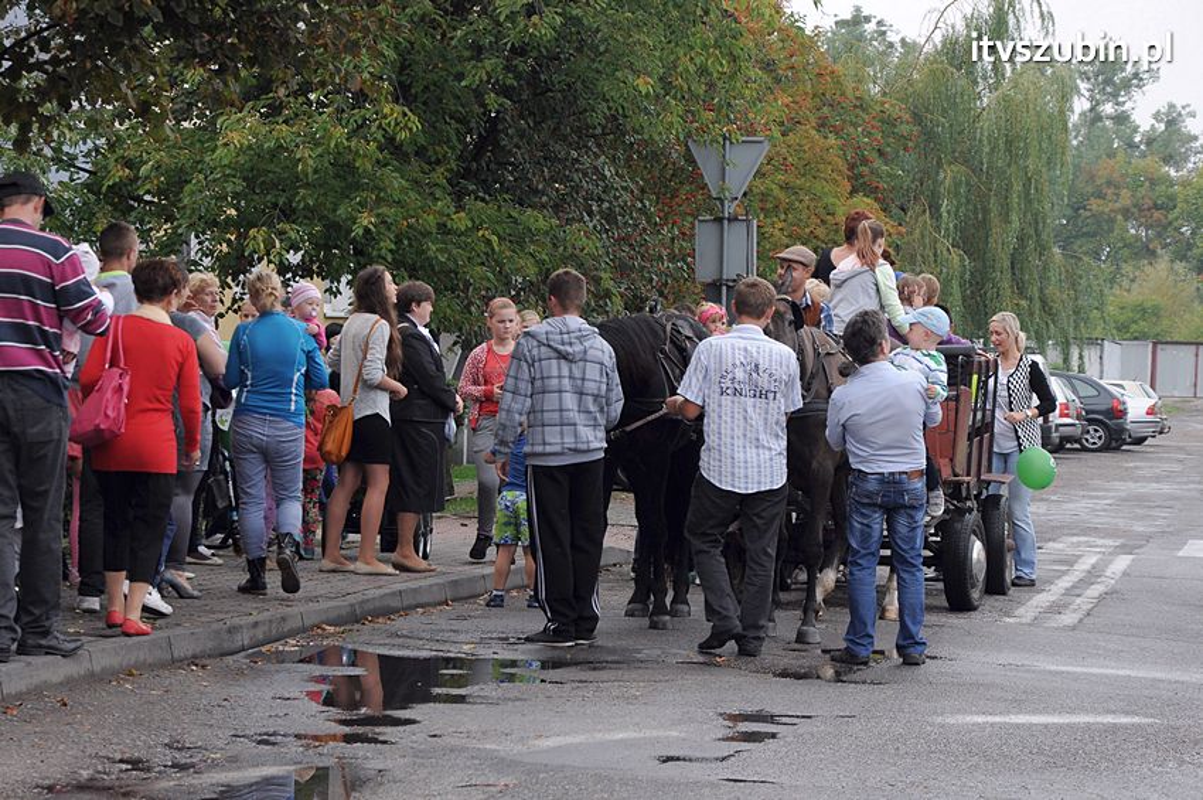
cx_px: 602
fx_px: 3756
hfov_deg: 18.2
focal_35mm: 112
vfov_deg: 12.2
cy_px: 400
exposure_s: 1/200
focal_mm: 75
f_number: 8
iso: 500
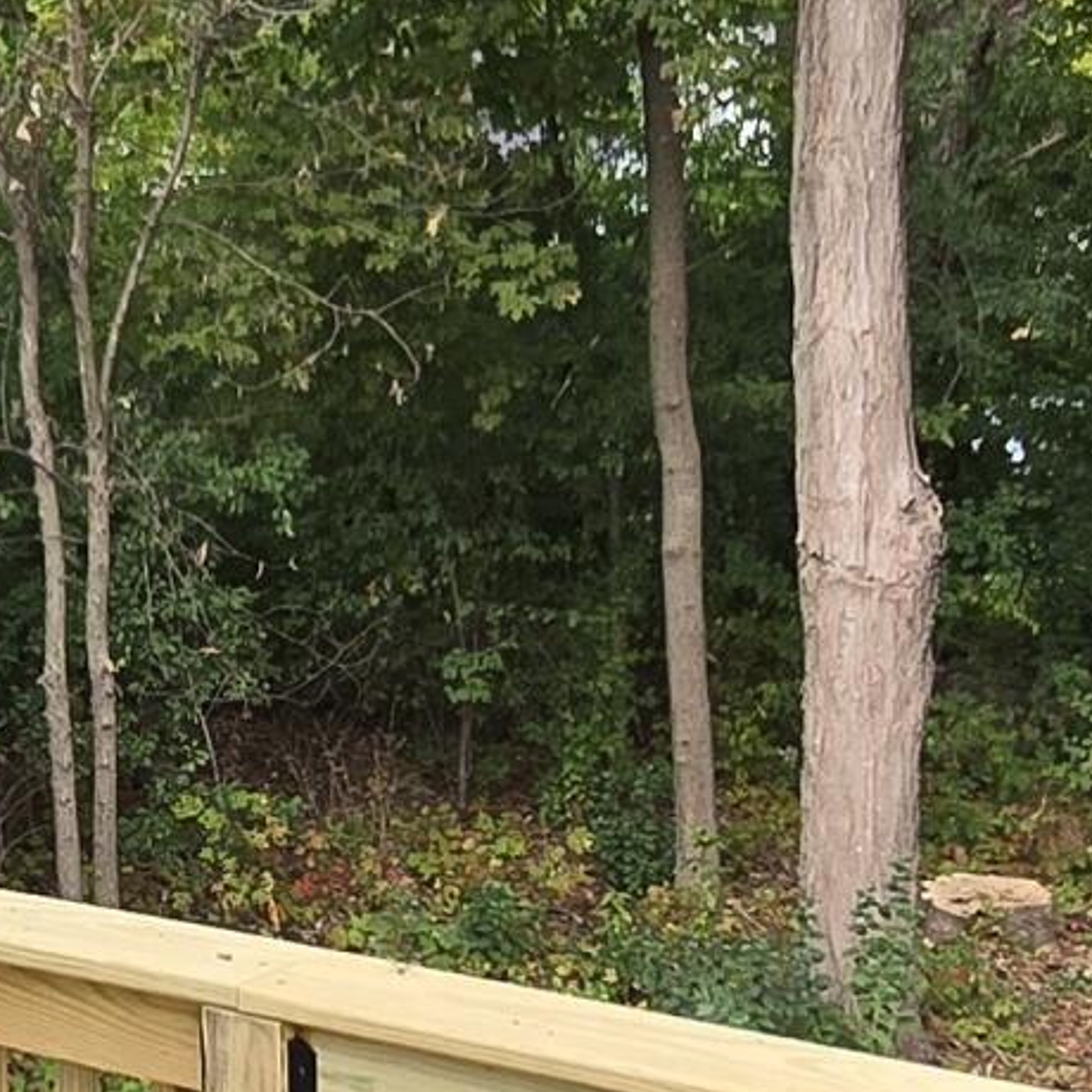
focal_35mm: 75
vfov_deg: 22.9
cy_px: 810
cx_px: 188
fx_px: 2677
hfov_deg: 22.7
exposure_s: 1/274
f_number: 2.2
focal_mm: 2.2
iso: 50
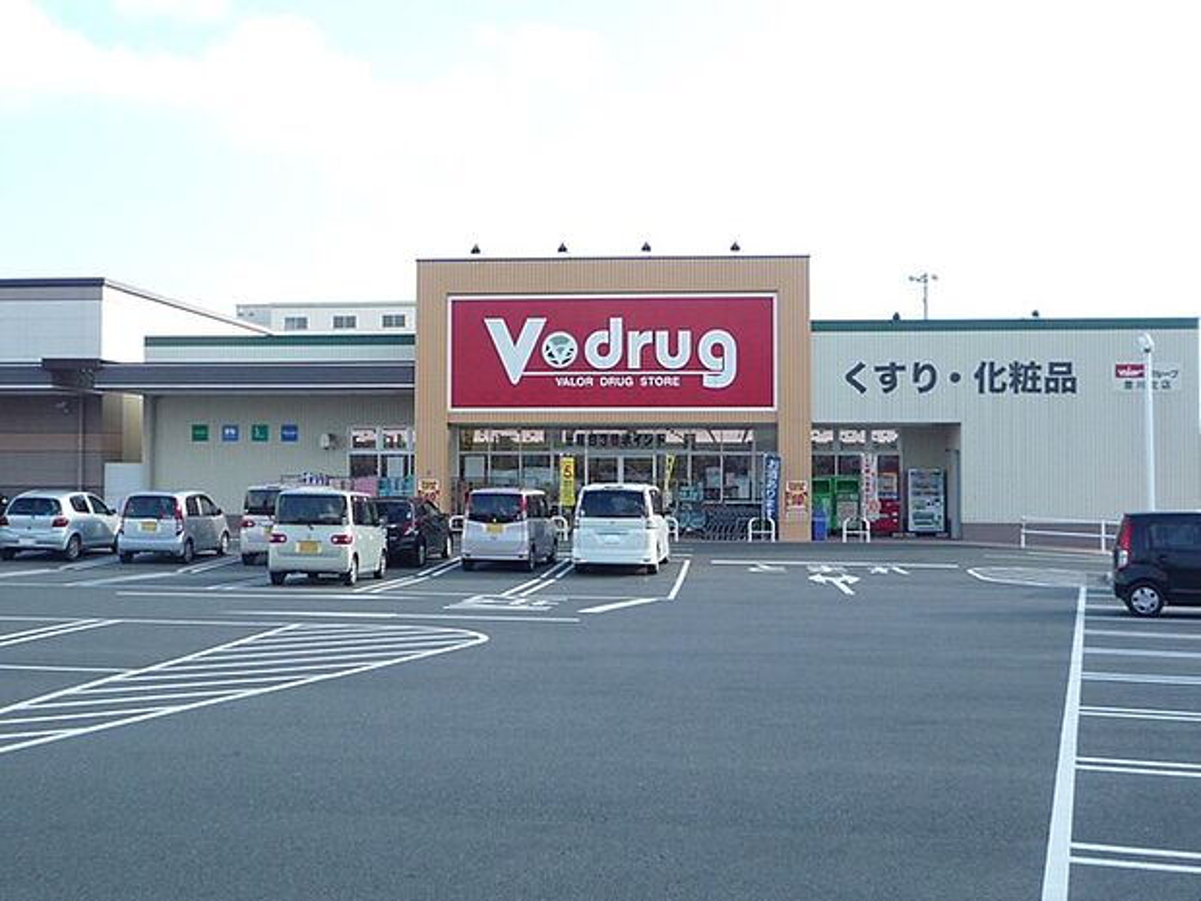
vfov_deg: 34.3
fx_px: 1457
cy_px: 450
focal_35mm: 42
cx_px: 600
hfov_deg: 44.8
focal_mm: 4.4
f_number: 2.8
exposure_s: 1/400
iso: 100
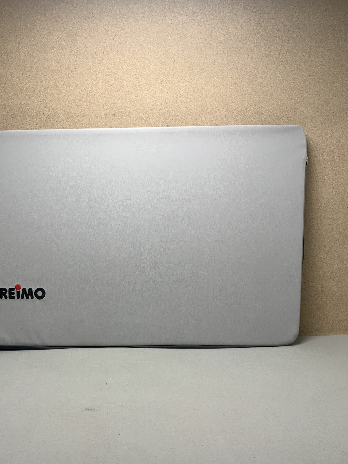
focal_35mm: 37
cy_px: 273
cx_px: 128
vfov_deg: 49.9
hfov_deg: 38.4
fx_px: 496
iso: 32
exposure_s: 1/100
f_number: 1.8
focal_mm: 4.25
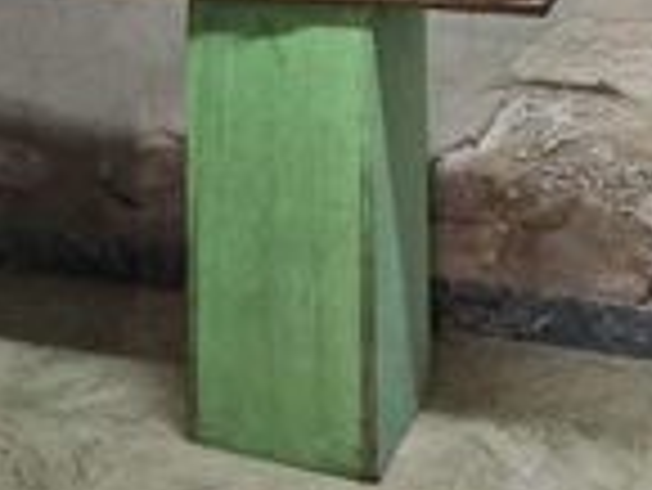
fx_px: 1188
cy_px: -234
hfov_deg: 30.7
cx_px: 277
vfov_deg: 20.2
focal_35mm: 63
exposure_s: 1/50
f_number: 2.2
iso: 500
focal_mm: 2.2
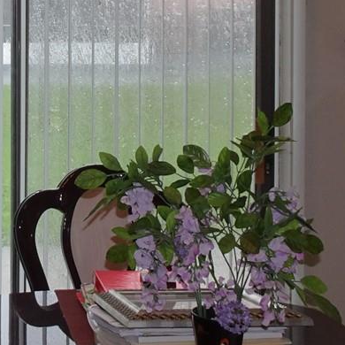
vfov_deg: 19.3
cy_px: -9
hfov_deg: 19.0
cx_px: -46
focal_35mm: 87
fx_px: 981
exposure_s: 1/80
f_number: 3.5
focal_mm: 4.1
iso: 80
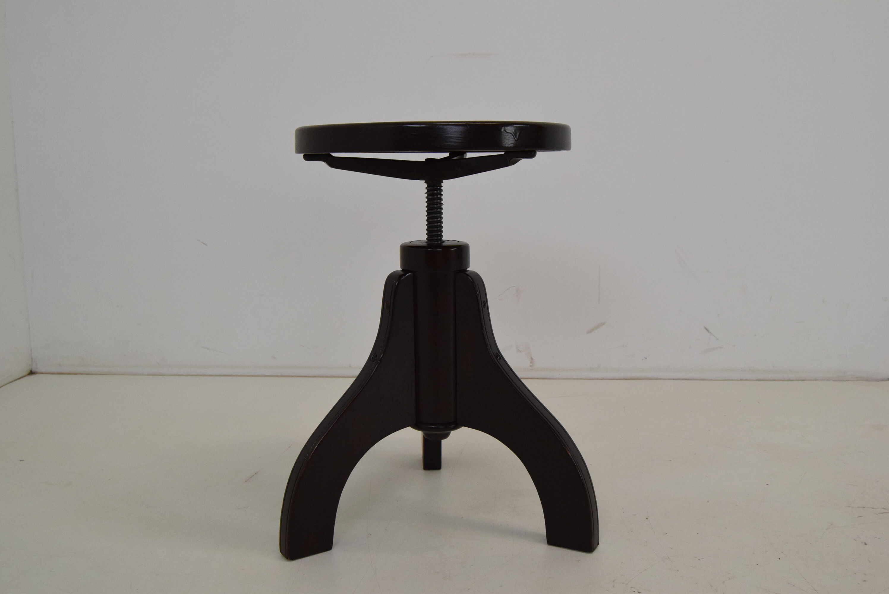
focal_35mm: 34
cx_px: 444
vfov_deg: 38.4
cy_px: 297
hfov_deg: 55.1
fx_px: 853
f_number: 8
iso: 1600
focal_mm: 23
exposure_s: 1/400
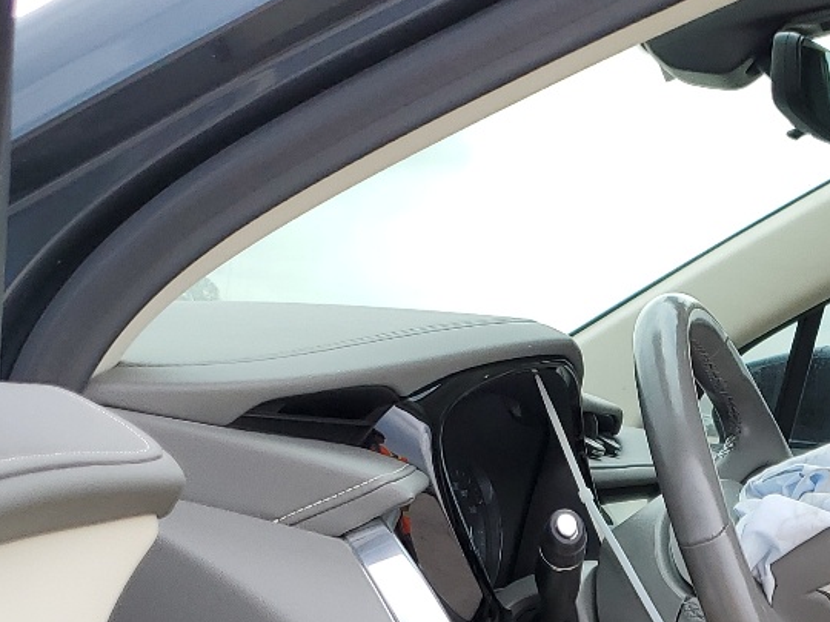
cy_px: 848
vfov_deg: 17.7
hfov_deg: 24.2
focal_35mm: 77
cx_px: 830
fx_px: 1846
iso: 50
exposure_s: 1/435
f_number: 1.5
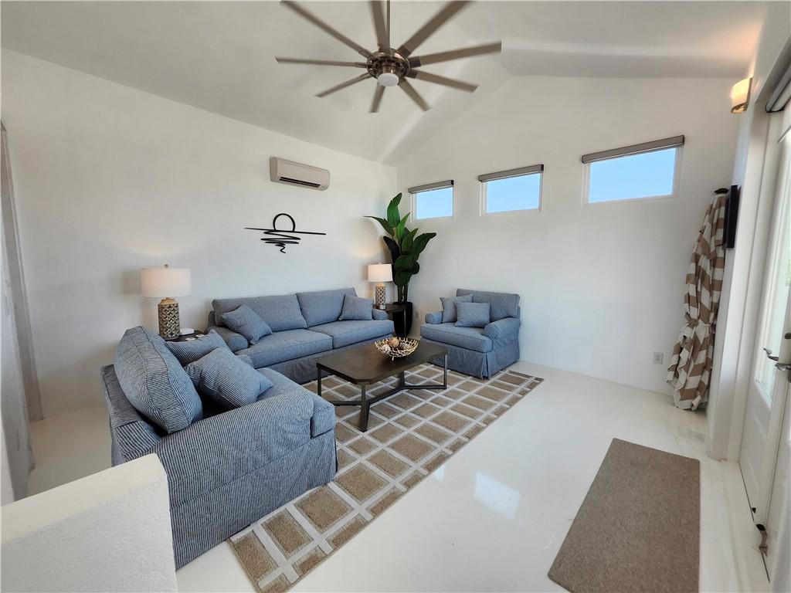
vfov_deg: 89.9
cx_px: 396
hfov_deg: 106.2
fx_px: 297
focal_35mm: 13
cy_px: 296
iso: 64
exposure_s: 1/120
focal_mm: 1.74
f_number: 2.2
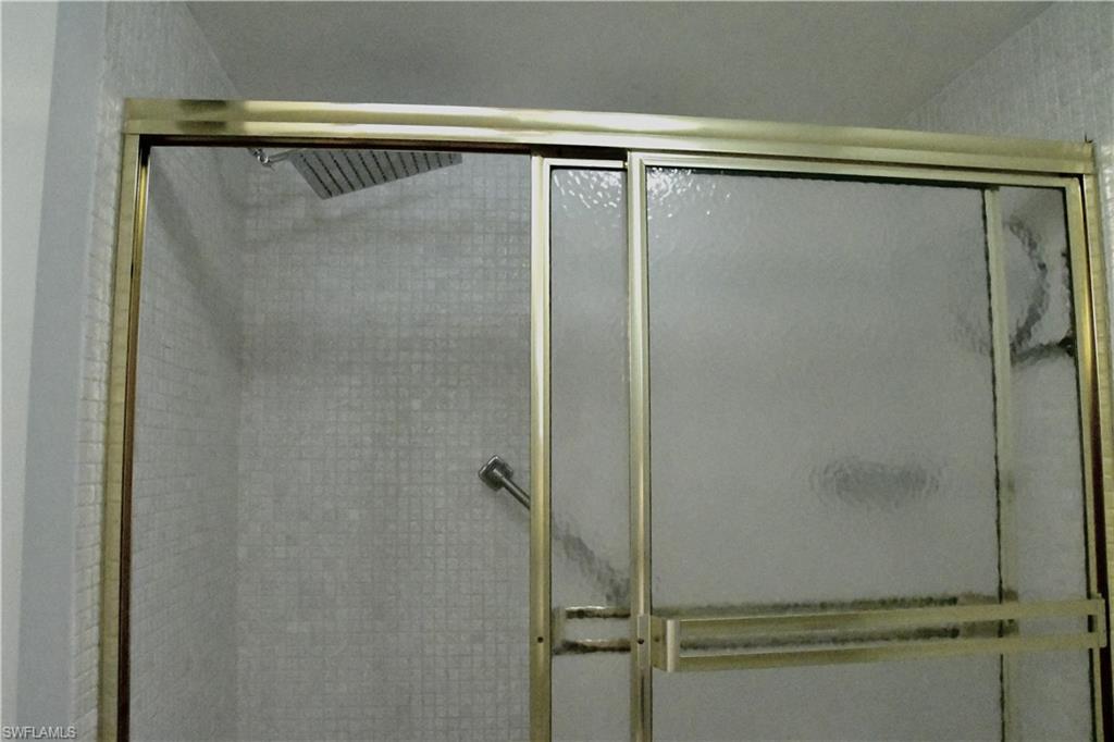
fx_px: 835
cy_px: 371
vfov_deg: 47.9
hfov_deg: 67.4
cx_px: 557
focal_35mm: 27
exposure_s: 1/500
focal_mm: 18
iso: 25600
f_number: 11
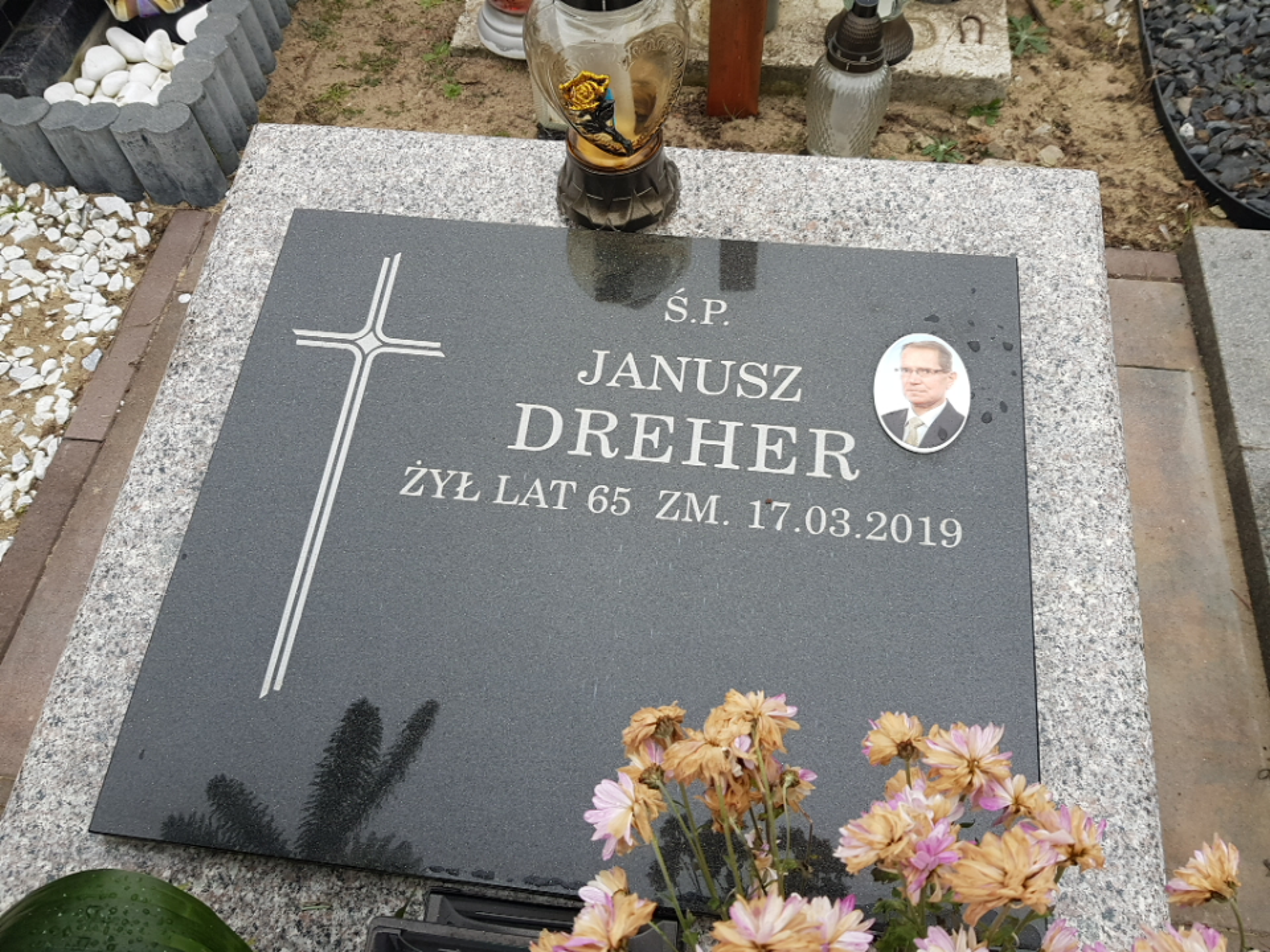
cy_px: 476
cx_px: 635
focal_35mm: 26
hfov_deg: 67.3
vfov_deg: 53.1
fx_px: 954
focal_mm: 4.2
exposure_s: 1/100
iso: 50
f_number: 1.7
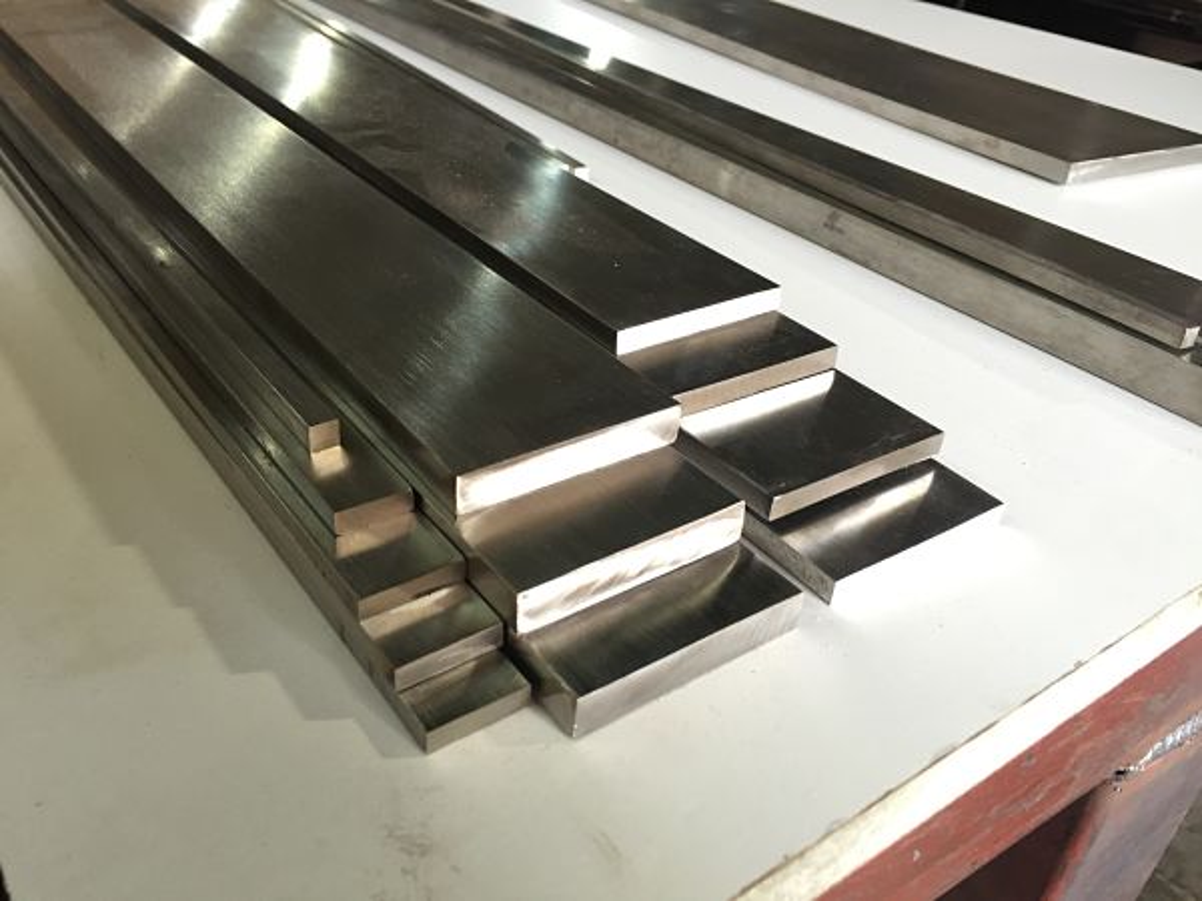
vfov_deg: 48.2
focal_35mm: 29
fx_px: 1007
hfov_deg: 61.7
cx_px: 601
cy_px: 450
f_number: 2.2
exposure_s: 1/33
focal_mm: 4.15
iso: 125
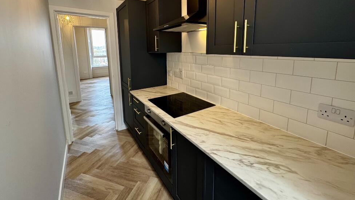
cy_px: 72
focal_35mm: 16
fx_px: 151
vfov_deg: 65.8
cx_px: 180
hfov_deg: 99.4
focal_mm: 2.22
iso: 250
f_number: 2.2
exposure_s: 1/99
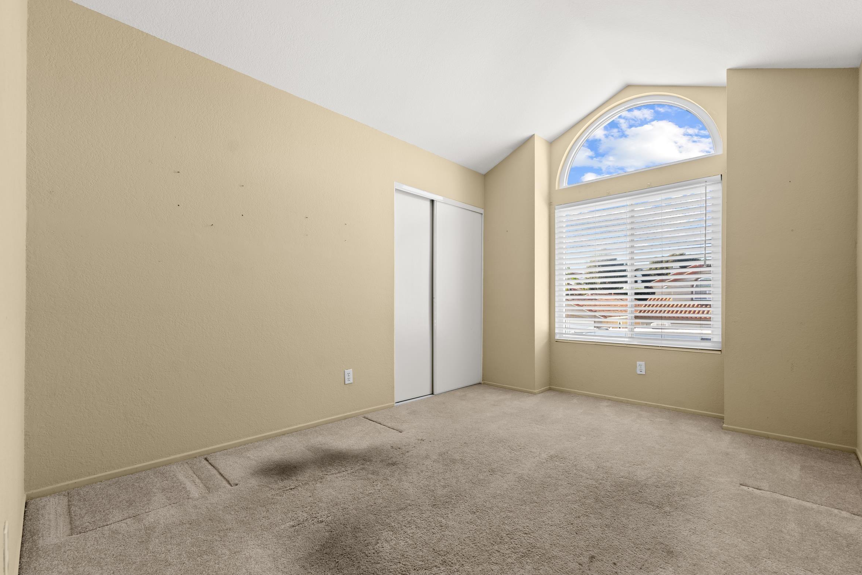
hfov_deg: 100.2
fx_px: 359
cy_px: 307
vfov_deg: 77.2
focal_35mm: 15
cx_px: 459
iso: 250
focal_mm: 14
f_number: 6.3
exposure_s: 1/10
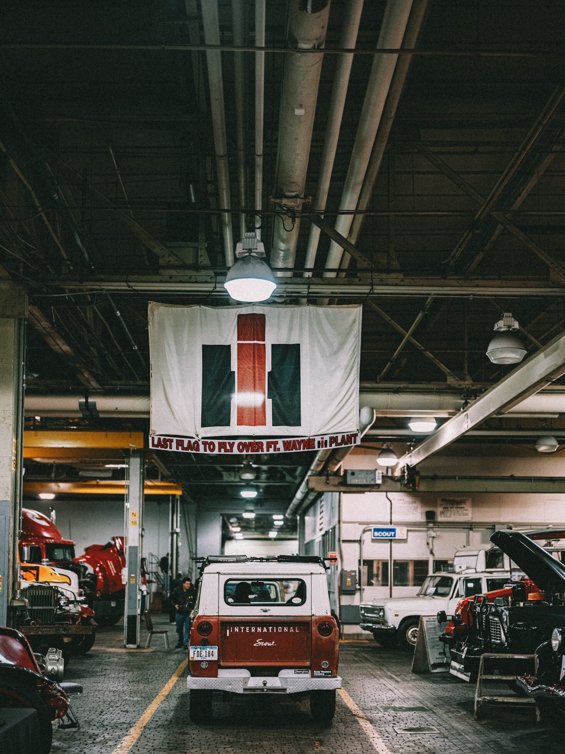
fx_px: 958
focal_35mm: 44
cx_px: 282
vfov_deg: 42.9
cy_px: 377
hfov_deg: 32.9
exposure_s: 1/200
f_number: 1.7
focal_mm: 55
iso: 800
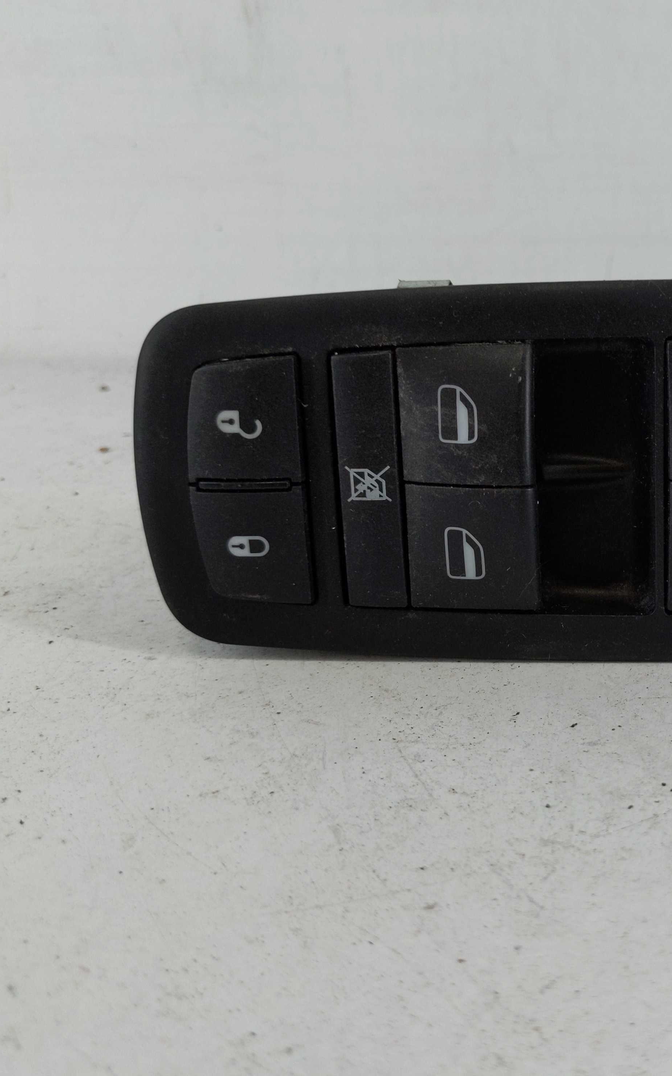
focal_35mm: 36
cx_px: 641
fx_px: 1055
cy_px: 537
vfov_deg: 54.0
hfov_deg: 33.0
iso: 56
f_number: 1.73
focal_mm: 4.38
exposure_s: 1/124
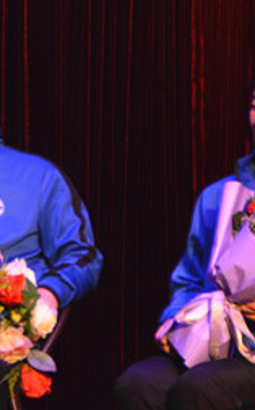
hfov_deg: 3.6
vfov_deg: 5.8
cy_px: 250
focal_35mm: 364
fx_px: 4052
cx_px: -91
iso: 400
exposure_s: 1/100
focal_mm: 75
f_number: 5.3
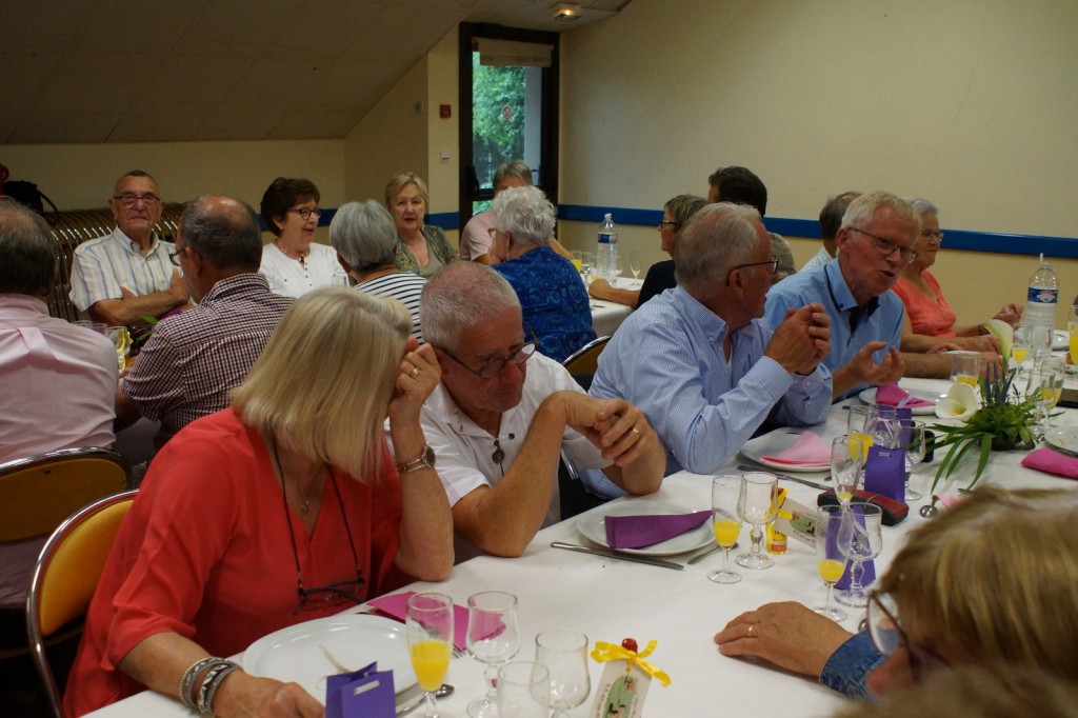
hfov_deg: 49.6
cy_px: 359
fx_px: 1167
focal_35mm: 39
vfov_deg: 34.2
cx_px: 539
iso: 1600
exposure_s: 1/160
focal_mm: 26
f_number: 4.5
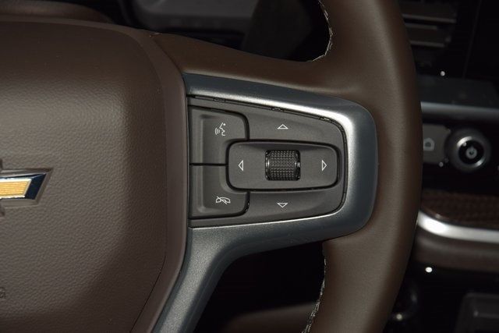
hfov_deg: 19.5
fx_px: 1456
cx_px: 250
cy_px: 166
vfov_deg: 13.0
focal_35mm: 105
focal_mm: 70
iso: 100
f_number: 8
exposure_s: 1/125
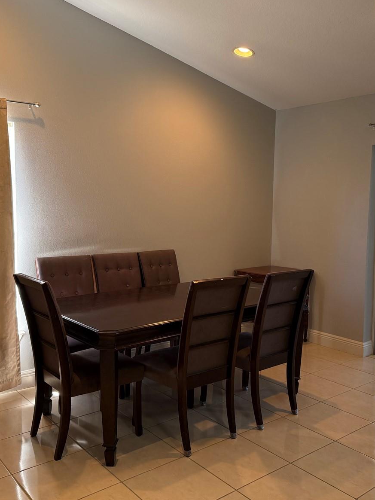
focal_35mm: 33
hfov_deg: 42.9
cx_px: 200
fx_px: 477
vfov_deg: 55.3
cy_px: 243
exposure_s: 1/144
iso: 200
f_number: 1.78
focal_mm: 6.76
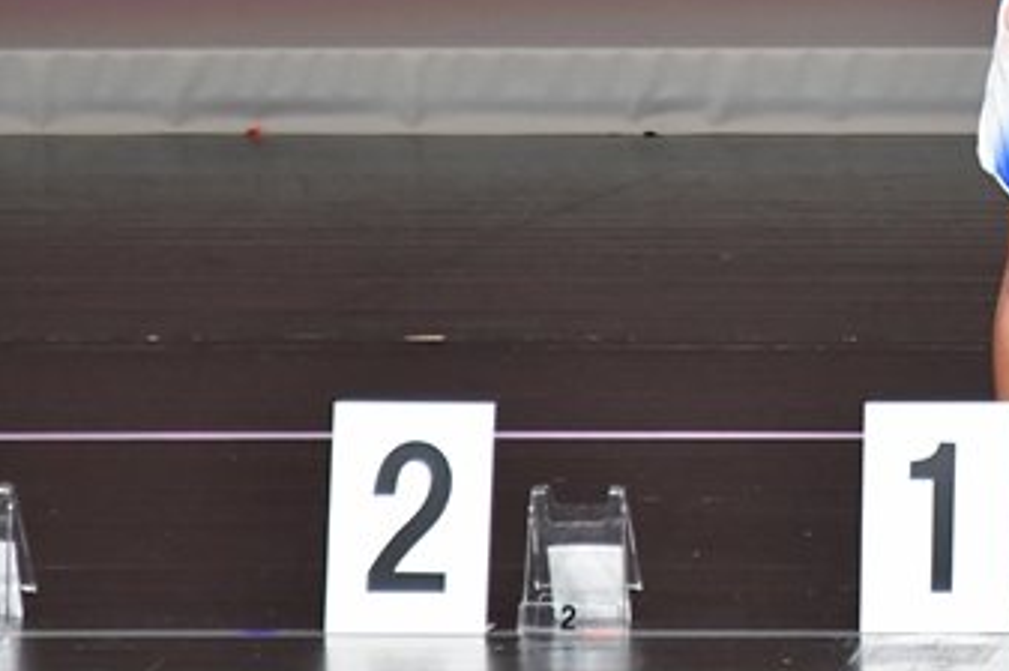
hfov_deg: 2.6
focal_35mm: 793
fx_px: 22204
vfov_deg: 1.7
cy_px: -84
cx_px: 1133
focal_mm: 230
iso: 4000
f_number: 5.6
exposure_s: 1/400
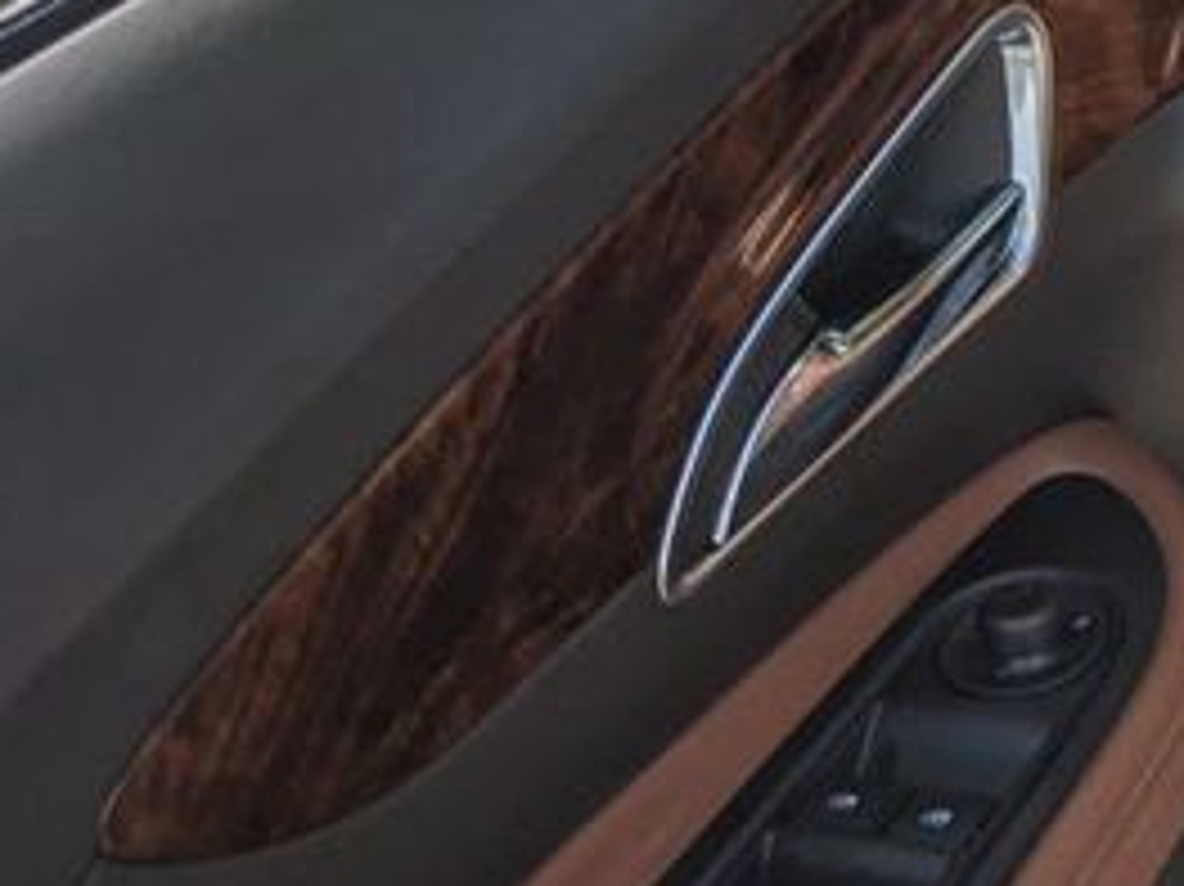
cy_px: -220
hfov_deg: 15.4
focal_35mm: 105
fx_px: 3590
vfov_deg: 13.6
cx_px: 2287
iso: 49
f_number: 1.73
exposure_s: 1/870
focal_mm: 4.38
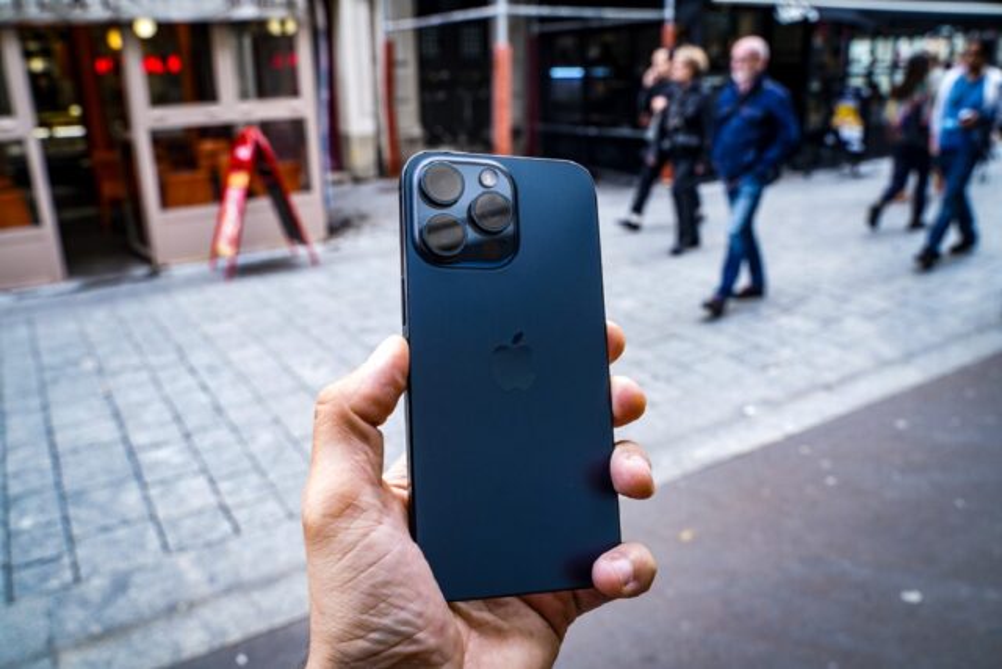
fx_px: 779
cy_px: 334
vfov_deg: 46.4
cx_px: 501
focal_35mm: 28
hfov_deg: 65.5
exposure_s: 1/250
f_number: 8
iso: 800
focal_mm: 28
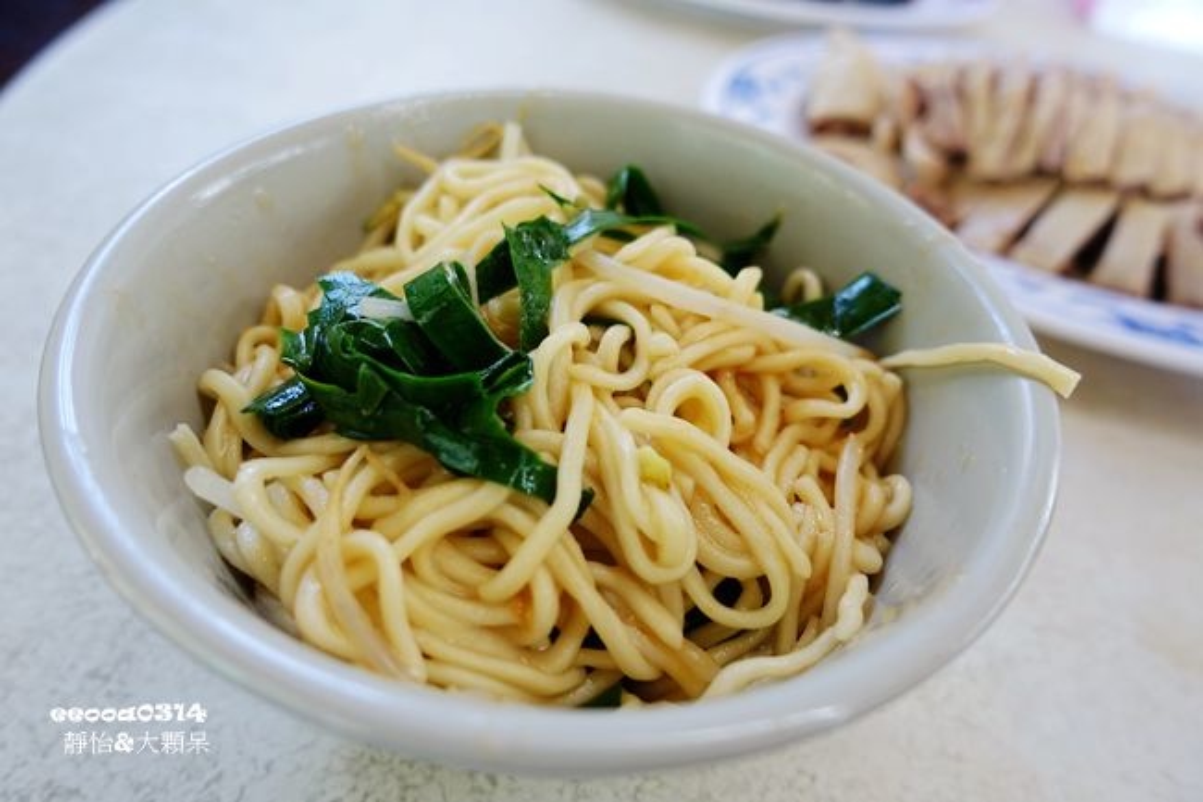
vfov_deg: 53.1
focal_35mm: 24
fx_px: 802
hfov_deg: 73.8
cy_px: 401
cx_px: 602
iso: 125
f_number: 2.2
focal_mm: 8.8
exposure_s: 1/30
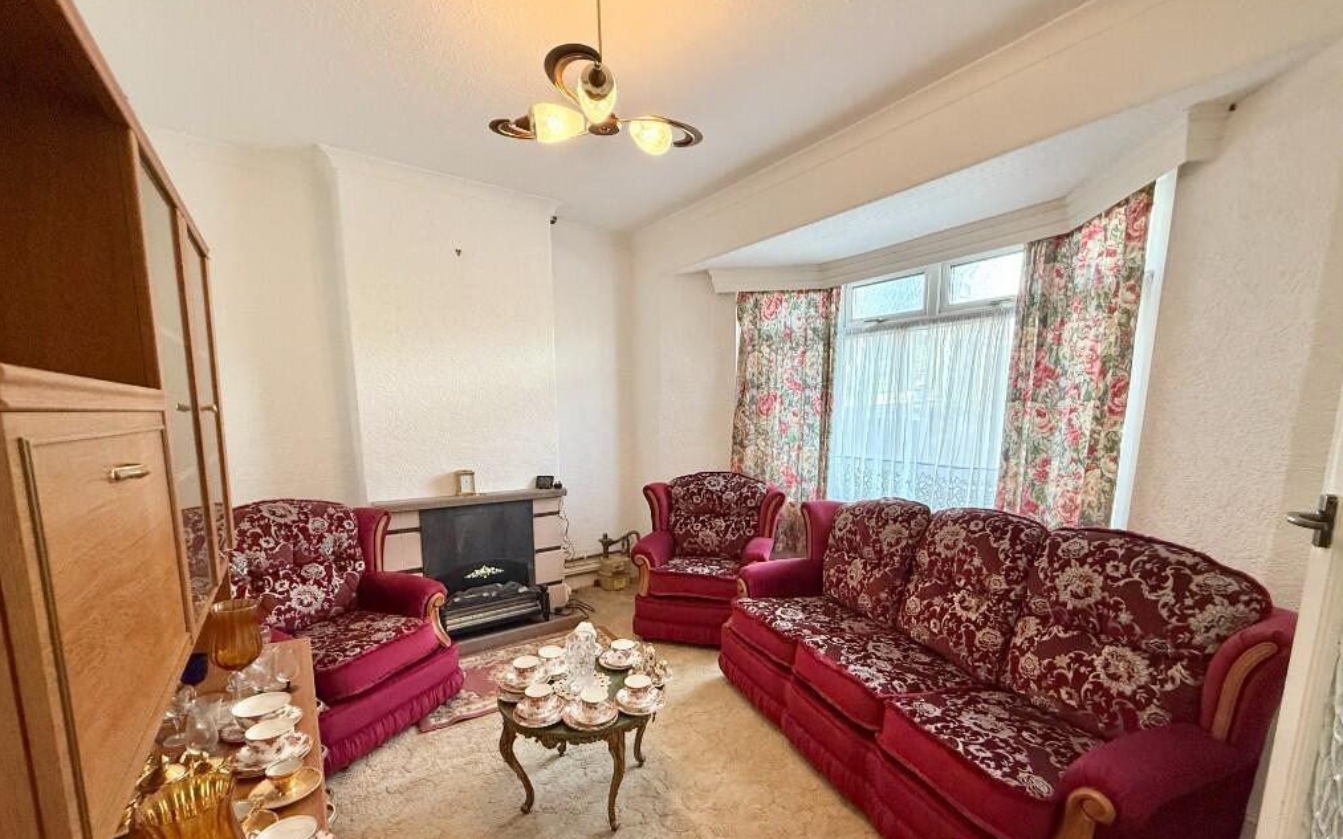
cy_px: 496
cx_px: 673
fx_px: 549
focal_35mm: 15
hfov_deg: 101.5
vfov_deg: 74.1
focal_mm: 2.22
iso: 320
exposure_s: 1/100
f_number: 2.2
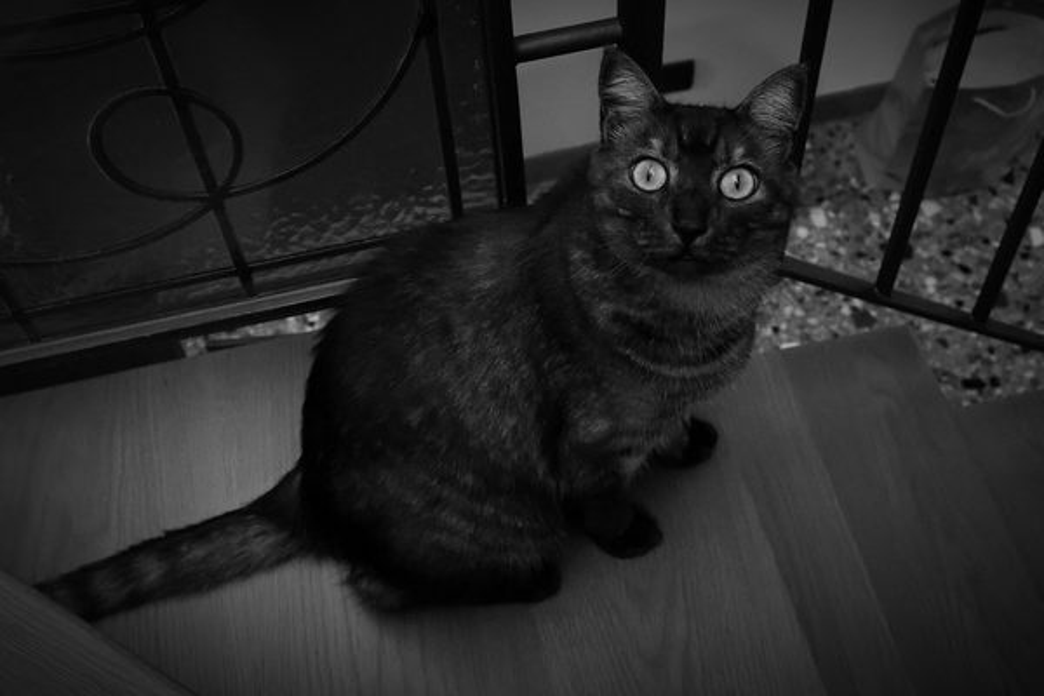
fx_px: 1218
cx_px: 522
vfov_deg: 31.9
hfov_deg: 46.4
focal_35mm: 42
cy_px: 348
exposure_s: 1/60
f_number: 8
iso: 12800
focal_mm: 28
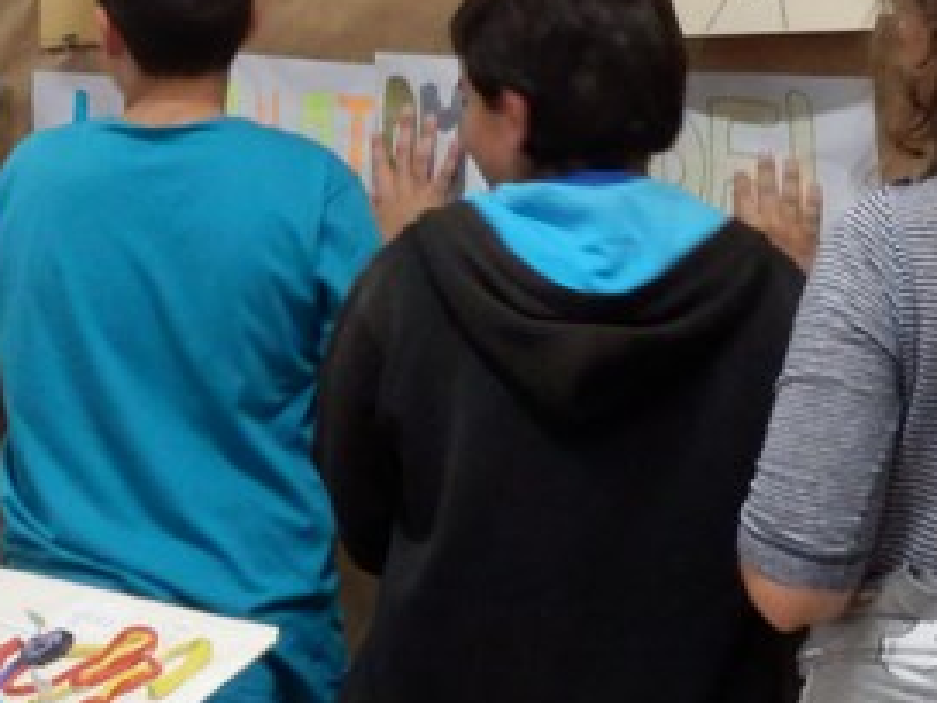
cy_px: 59
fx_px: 2653
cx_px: 45
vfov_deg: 14.9
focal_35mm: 98
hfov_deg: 19.6
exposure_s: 1/13
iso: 800
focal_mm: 6.6
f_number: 3.6
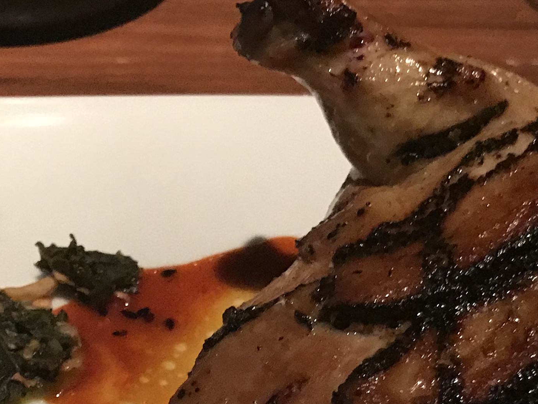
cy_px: 448
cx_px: 269
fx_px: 1259
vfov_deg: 17.6
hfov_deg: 24.1
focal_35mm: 81
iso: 100
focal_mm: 3.99
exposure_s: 1/5
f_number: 1.8
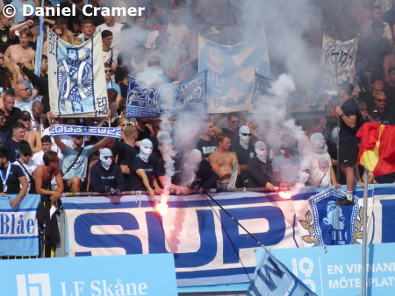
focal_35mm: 600
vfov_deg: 2.5
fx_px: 6850
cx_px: 198
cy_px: 148
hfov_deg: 3.3
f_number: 6.1
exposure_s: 1/500
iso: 80
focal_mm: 107.5
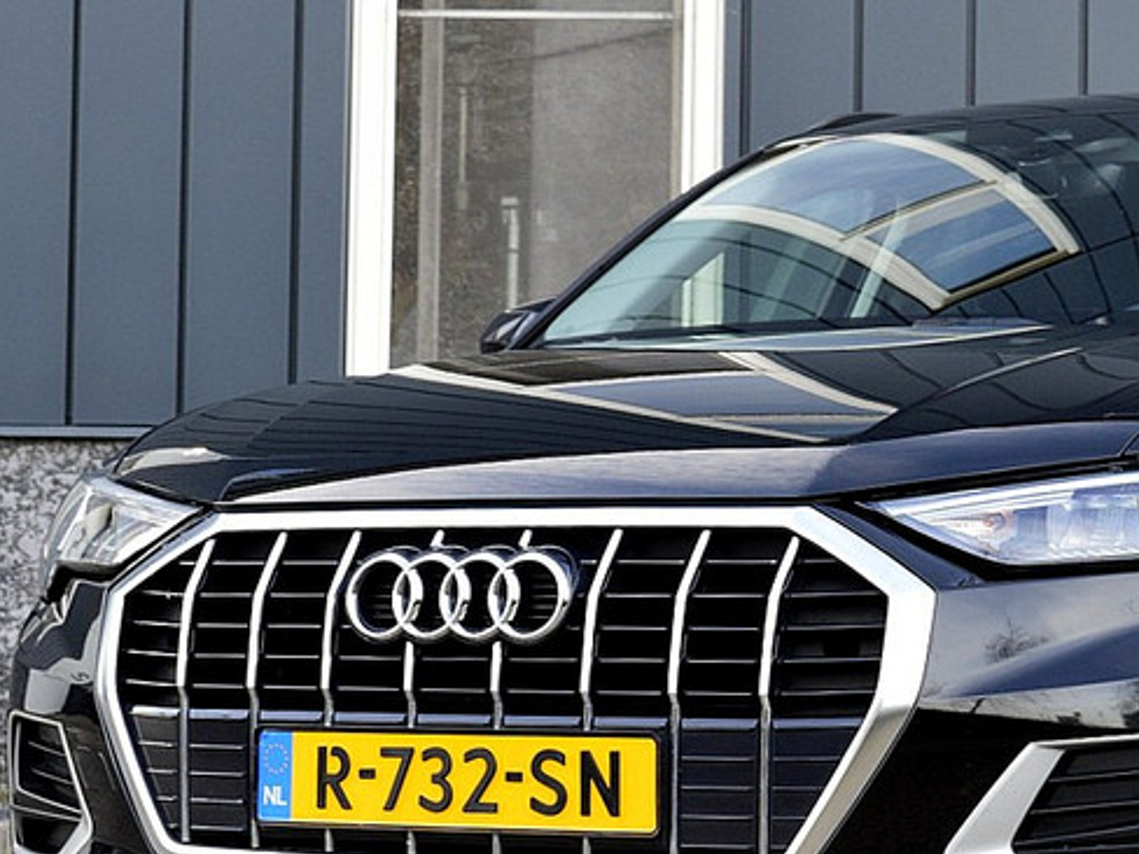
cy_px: 531
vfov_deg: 14.0
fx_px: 3488
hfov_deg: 18.4
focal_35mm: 106
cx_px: 903
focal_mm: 35
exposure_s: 1/60
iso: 400
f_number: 8
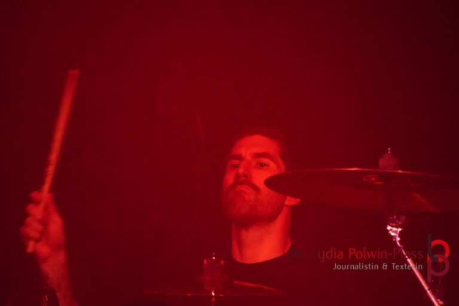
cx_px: 230
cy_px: 153
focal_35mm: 368
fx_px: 4685
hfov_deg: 5.6
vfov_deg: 3.7
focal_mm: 245
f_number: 6.3
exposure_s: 1/100
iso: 6400
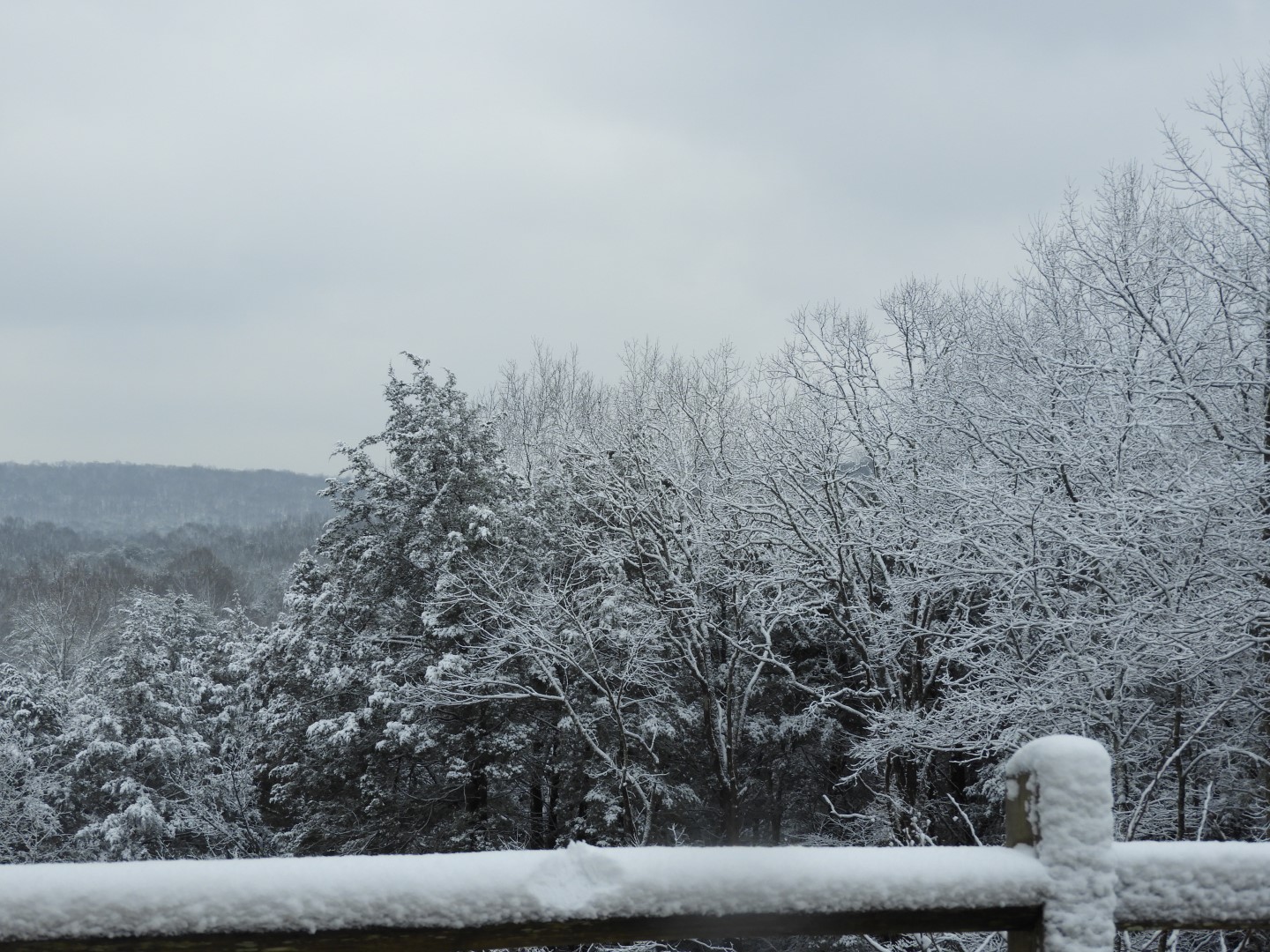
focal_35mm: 85
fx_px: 3119
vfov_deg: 17.4
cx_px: 635
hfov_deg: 23.0
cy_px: 476
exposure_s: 1/320
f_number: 4.5
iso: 100
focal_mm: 15.2
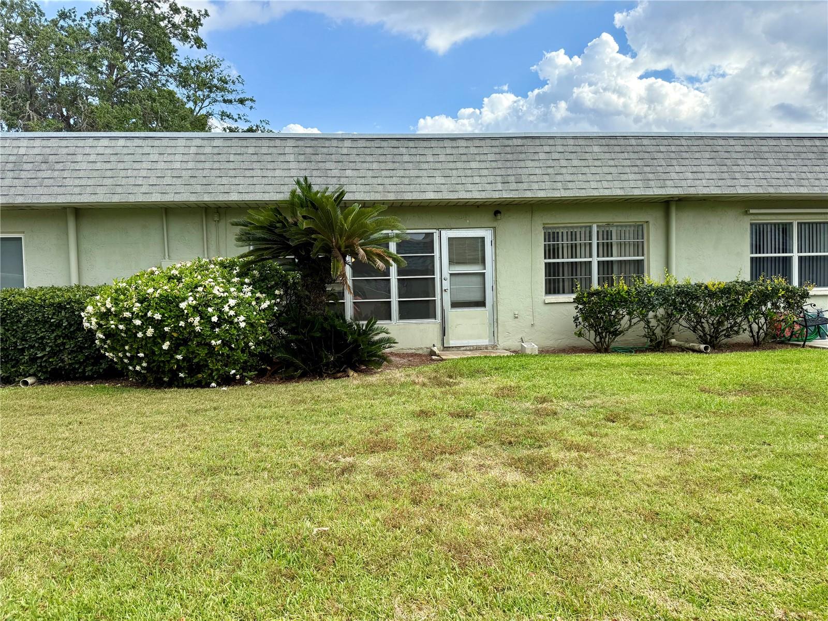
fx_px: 574
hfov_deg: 71.6
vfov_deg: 56.8
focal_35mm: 24
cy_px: 310
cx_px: 414
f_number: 1.78
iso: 100
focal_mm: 6.76
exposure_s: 1/1855
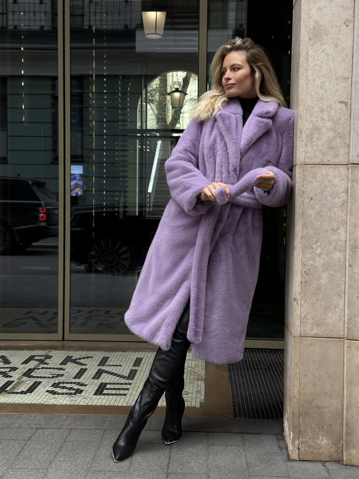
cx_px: 180
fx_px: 664
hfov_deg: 30.3
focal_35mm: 48
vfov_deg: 39.7
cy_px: 240
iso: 80
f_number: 1.78
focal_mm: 6.86
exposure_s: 1/196
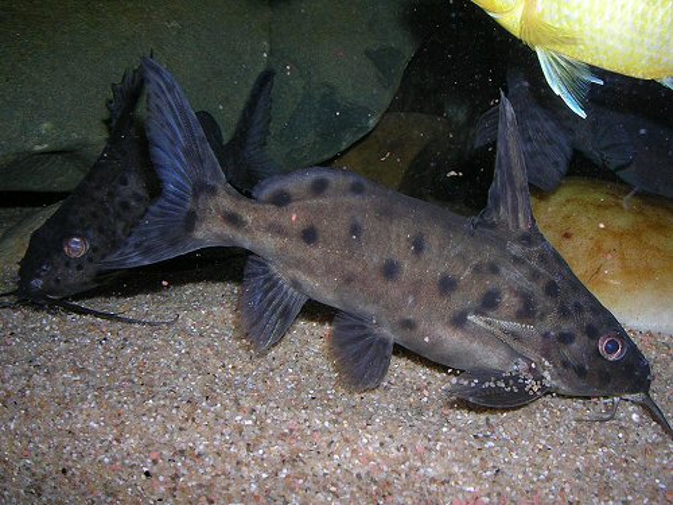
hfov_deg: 49.0
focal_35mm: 38
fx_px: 739
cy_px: 252
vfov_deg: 37.7
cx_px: 336
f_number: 5.6
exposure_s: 1/60.1
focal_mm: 5.8
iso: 50
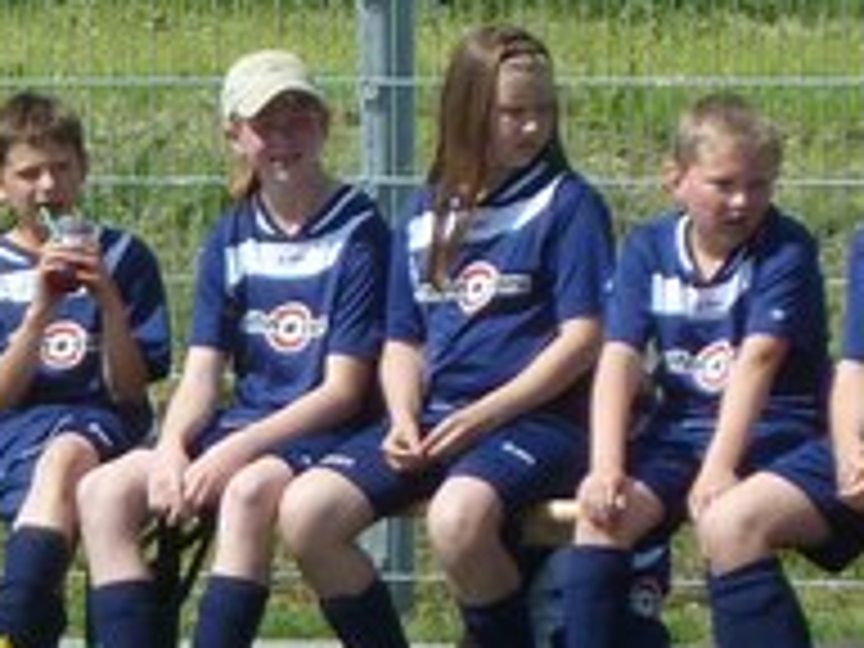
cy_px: 295
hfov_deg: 1.8
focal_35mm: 1094
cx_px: -68
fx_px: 27306
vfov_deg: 1.4
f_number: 4.9
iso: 80
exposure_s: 1/400
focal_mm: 49.2
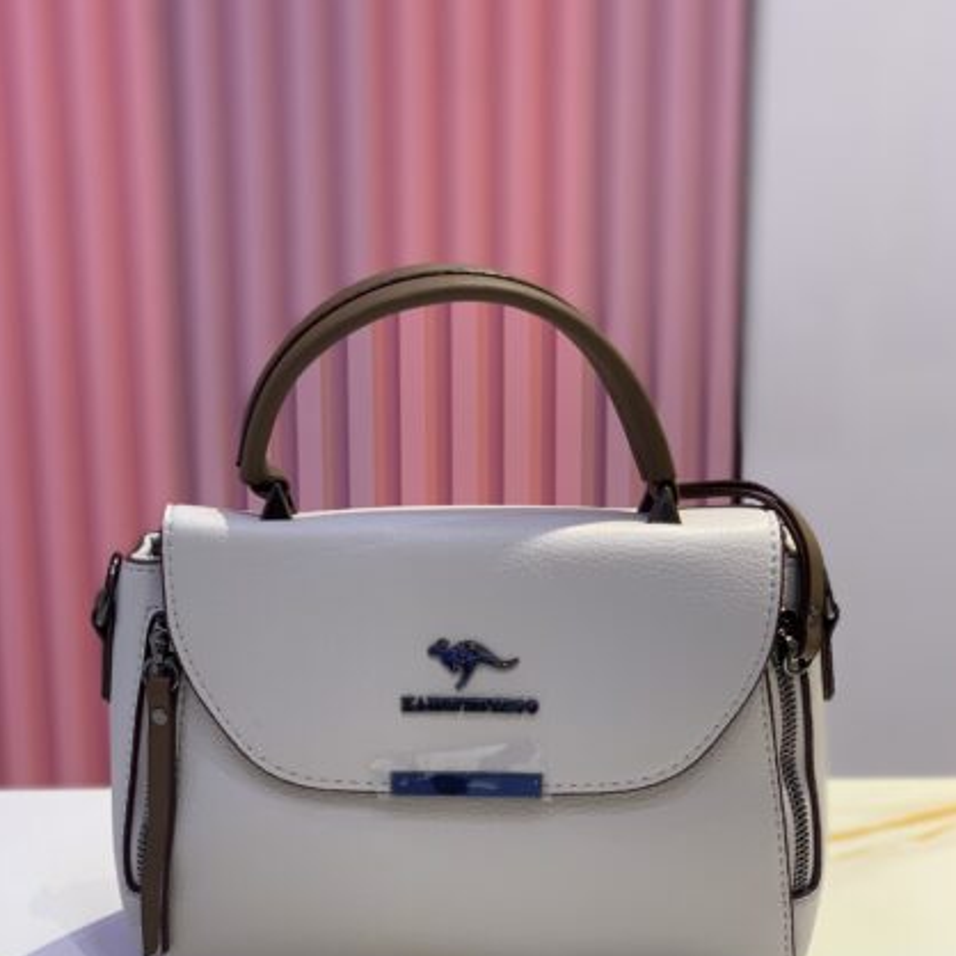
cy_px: 502
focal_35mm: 63
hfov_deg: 27.3
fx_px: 1968
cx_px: 483
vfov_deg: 27.3
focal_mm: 6
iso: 80
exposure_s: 1/100
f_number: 2.4
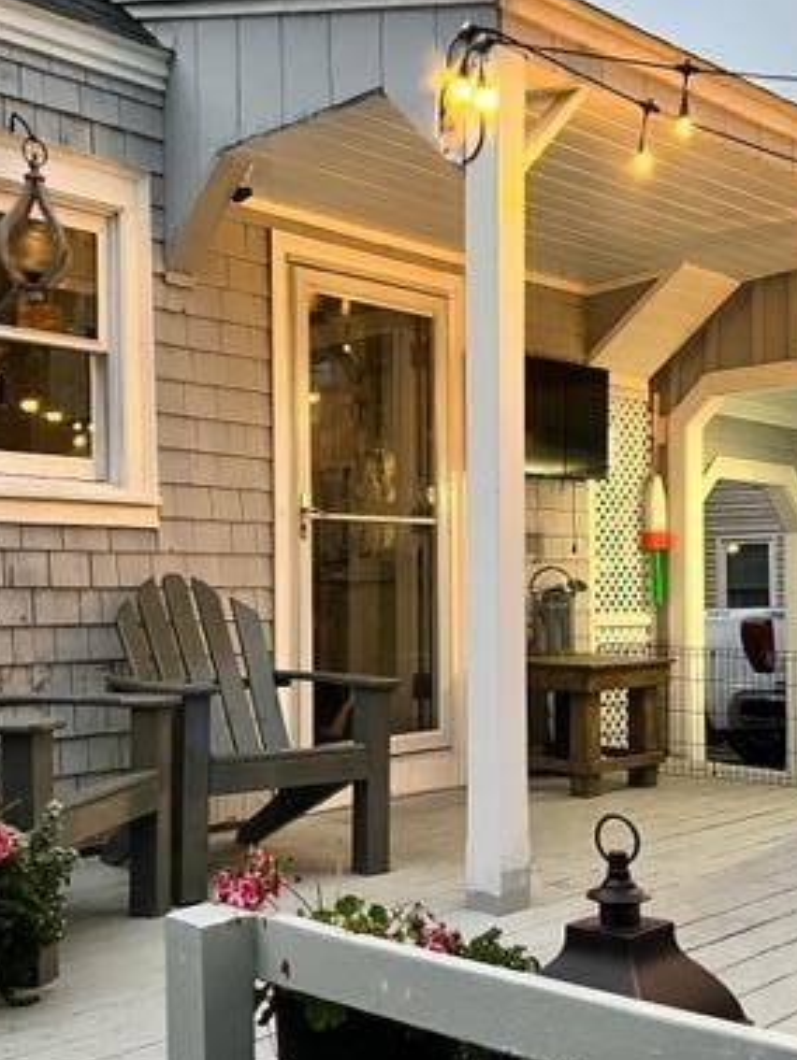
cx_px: 432
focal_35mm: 44
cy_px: 538
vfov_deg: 42.9
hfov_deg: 32.9
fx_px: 1349
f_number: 1.5
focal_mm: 5.7
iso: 400
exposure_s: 1/60
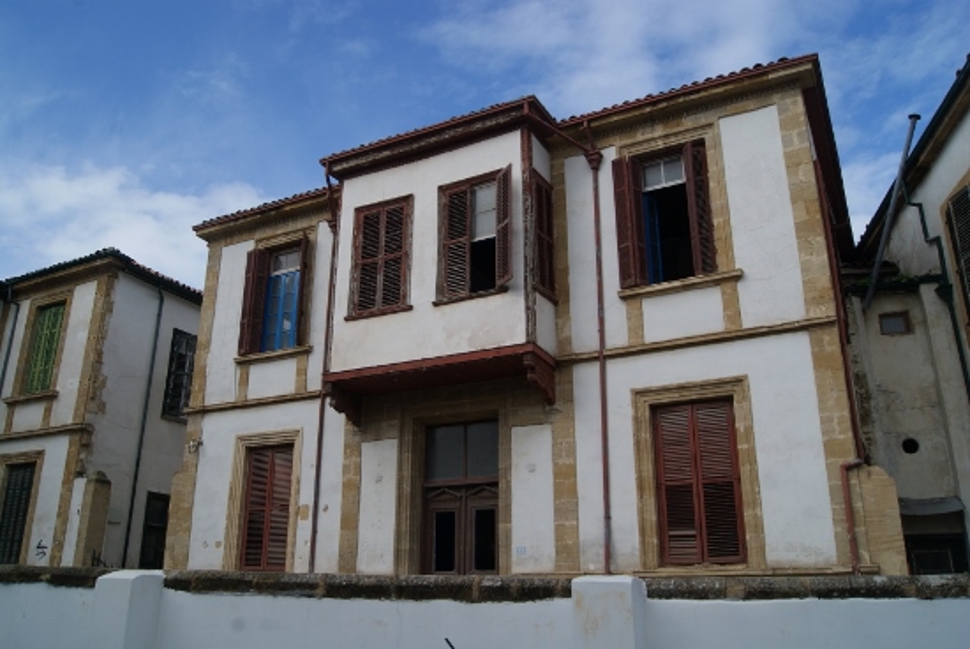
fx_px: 809
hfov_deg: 61.9
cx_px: 485
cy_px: 324
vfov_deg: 43.7
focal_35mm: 30
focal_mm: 20
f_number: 10
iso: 100
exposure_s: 1/160
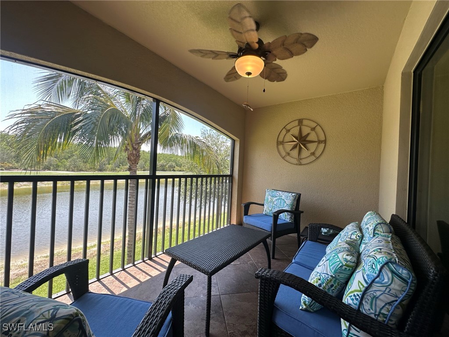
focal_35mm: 14
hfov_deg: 102.1
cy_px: 168
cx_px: 224
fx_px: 182
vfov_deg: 85.7
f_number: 2.2
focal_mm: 2.22
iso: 40
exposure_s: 1/218
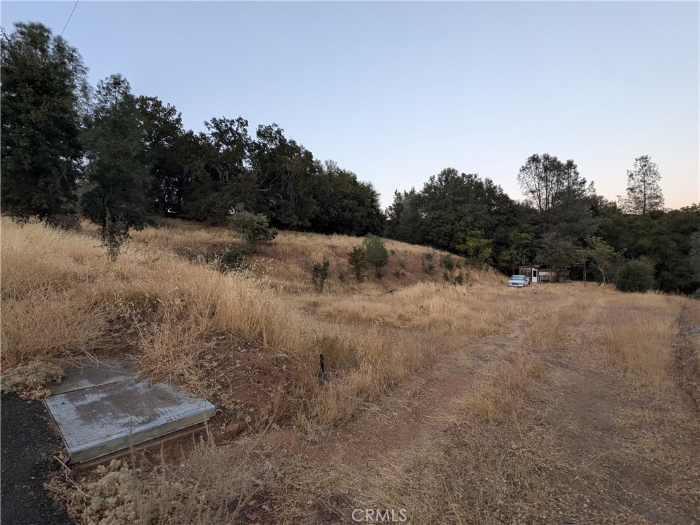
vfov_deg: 78.1
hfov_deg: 94.5
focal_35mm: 16
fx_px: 324
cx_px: 350
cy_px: 262
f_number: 2.2
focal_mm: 2.22
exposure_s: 1/110
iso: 127
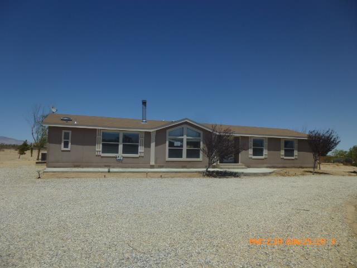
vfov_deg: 54.9
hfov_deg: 69.4
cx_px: 178
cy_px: 134
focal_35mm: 25
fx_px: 258
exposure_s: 1/500
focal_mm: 4.5
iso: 100
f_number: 9
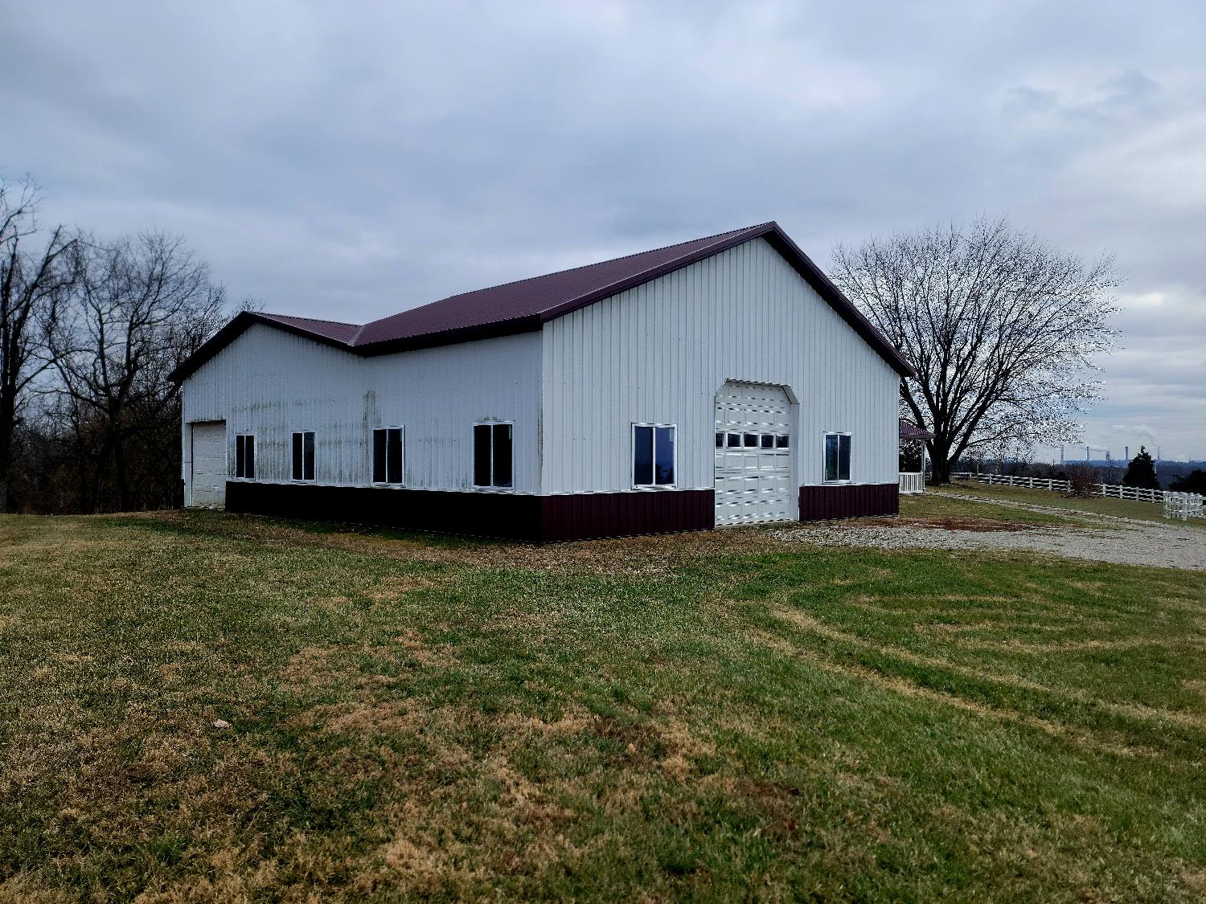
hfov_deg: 69.4
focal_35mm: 25
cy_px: 452
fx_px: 871
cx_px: 603
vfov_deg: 54.9
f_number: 1.8
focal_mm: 7
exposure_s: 1/625
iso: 20
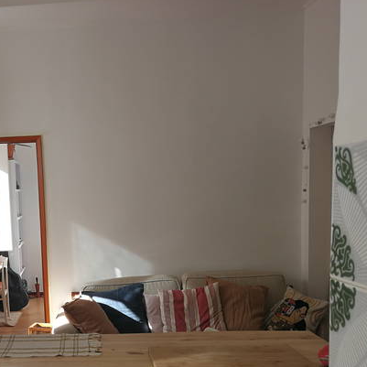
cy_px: 267
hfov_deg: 34.0
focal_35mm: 47
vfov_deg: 35.4
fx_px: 564
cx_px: 33
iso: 50
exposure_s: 1/146
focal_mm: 3.95
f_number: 2.2
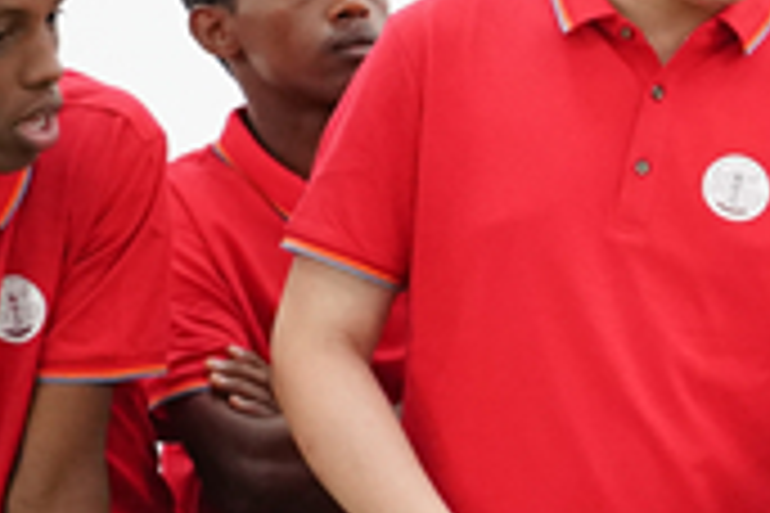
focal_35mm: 197
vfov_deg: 7.0
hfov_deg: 10.0
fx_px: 4213
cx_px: 1265
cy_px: 322
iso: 6400
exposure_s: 1/200
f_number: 4.5
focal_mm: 42
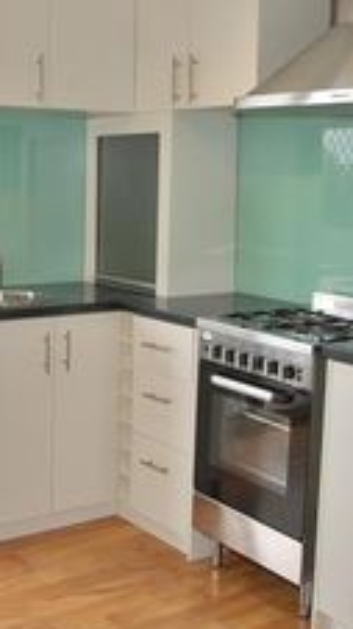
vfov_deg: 41.9
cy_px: 255
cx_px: 53
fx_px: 817
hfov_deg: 23.9
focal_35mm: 49
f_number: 5.3
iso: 400
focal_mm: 15
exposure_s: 1/80
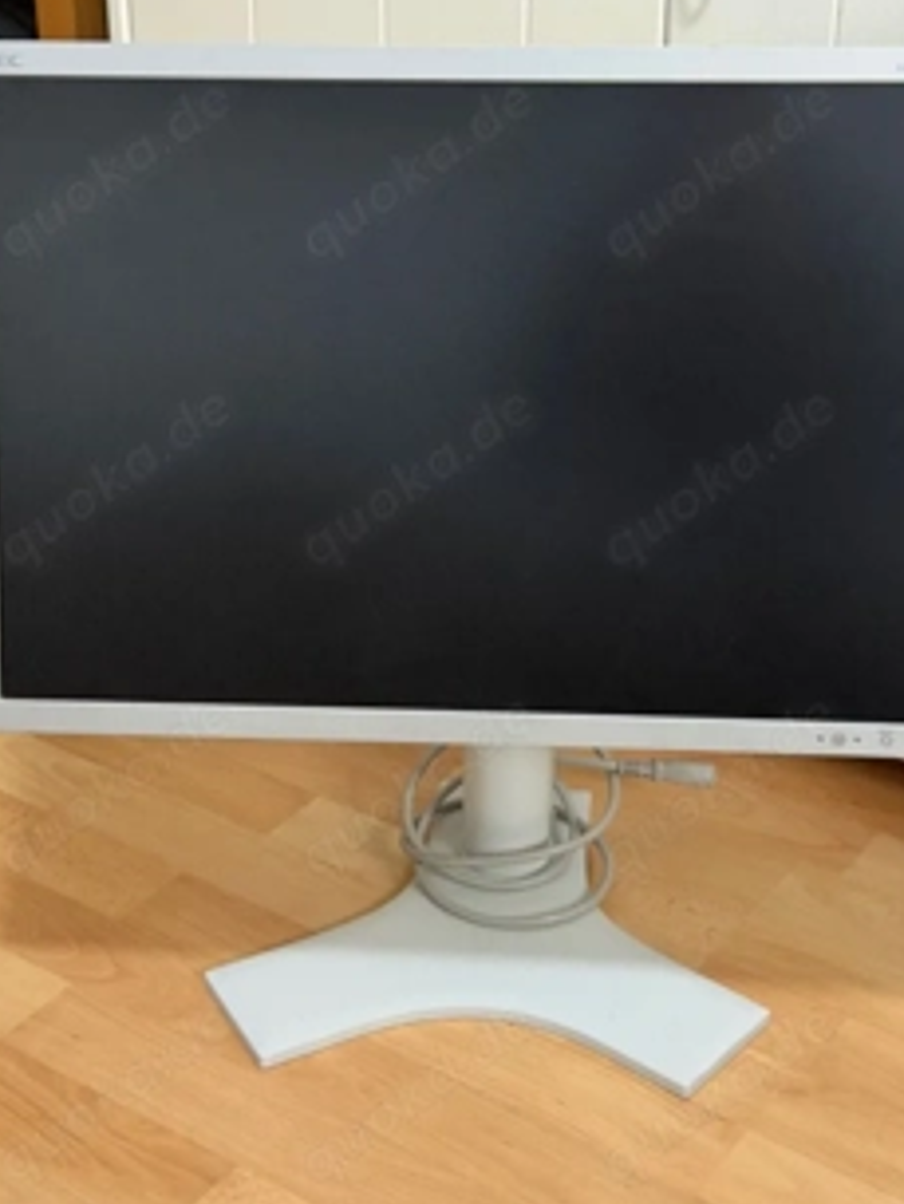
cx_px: 501
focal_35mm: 63
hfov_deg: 23.3
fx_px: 2192
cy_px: 521
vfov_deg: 30.7
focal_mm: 6.76
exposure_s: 1/30
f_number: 1.78
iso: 800
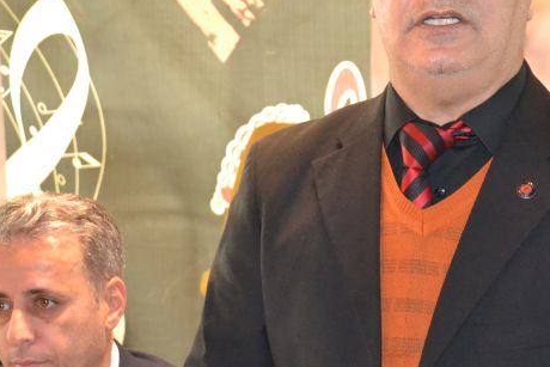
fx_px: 1668
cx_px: 324
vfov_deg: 12.6
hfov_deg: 18.7
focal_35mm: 109
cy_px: 194
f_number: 4
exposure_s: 1/60
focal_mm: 31
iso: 3200
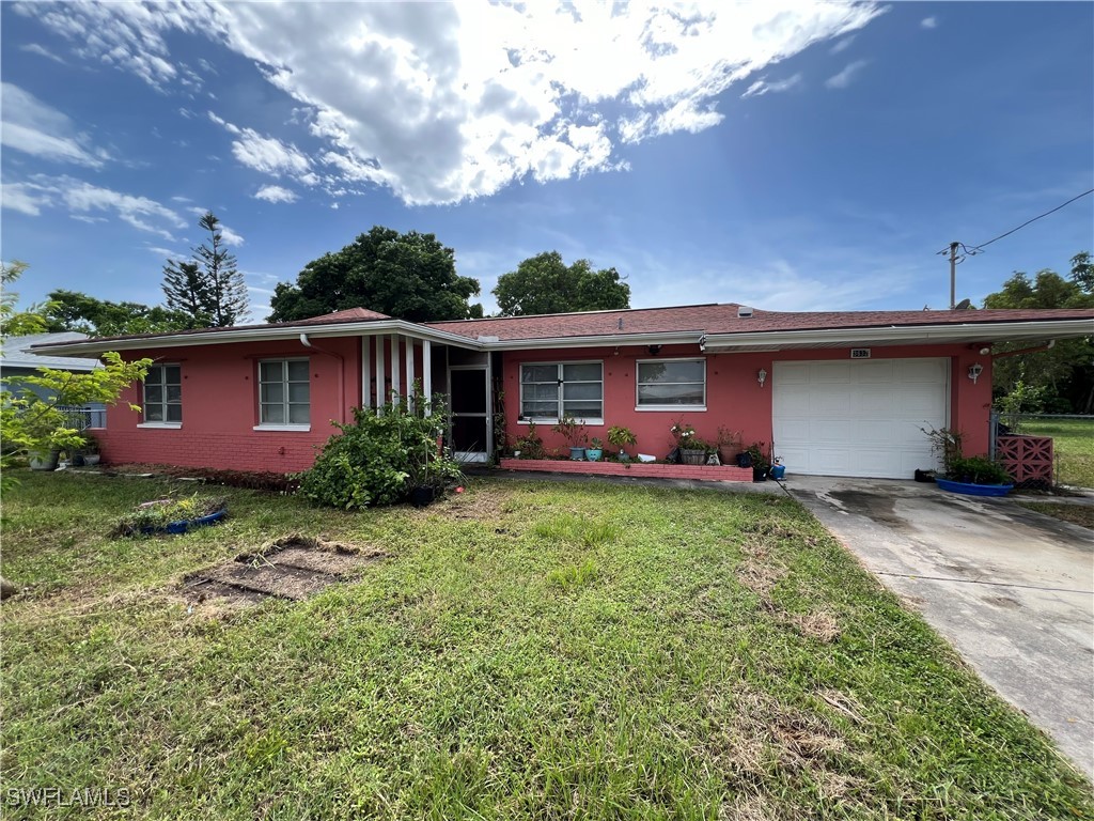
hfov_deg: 106.2
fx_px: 411
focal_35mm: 13
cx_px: 547
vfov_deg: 89.9
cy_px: 410
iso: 32
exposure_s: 1/664
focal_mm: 1.57
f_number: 1.8
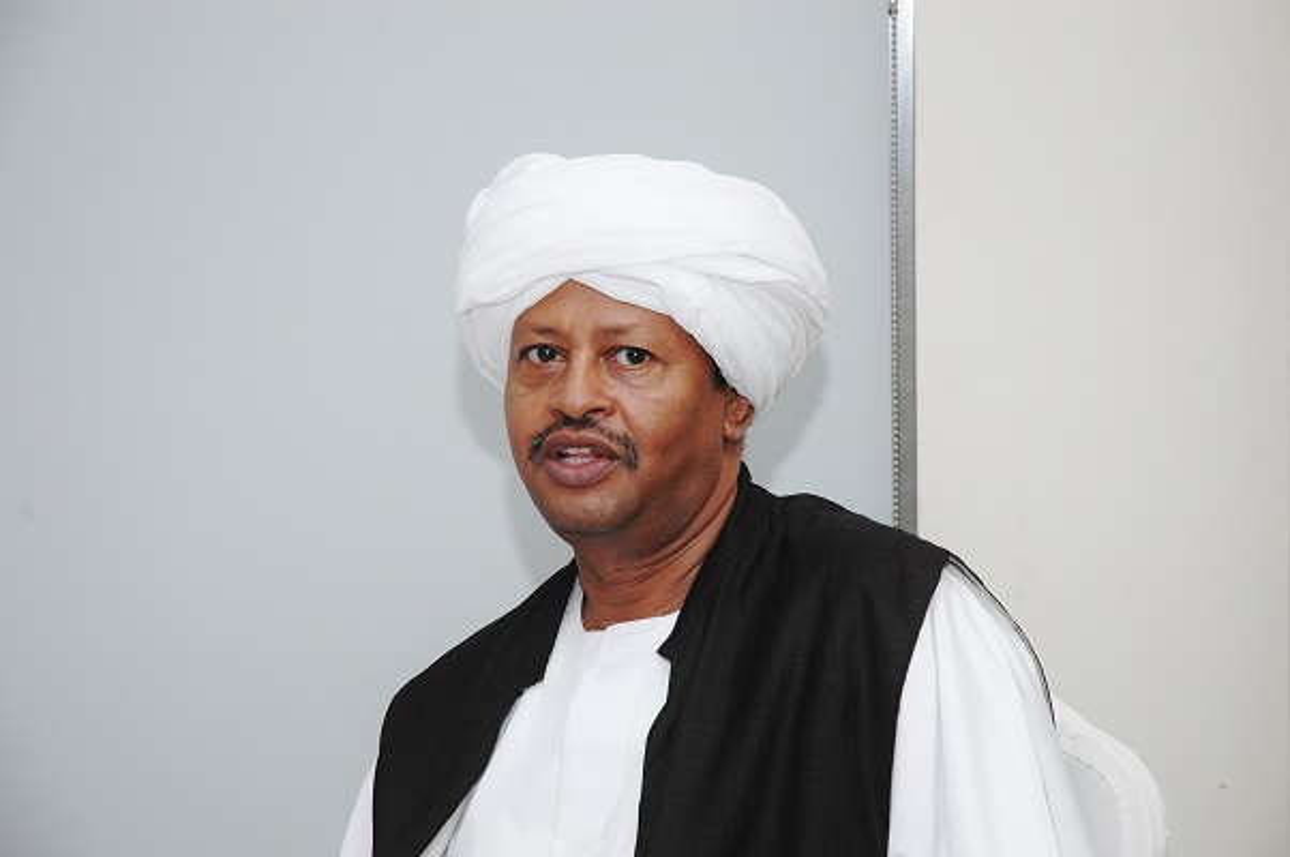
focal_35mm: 98
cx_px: 645
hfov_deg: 20.9
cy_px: 428
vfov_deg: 14.0
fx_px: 3490
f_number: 5.6
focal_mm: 65
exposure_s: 1/90
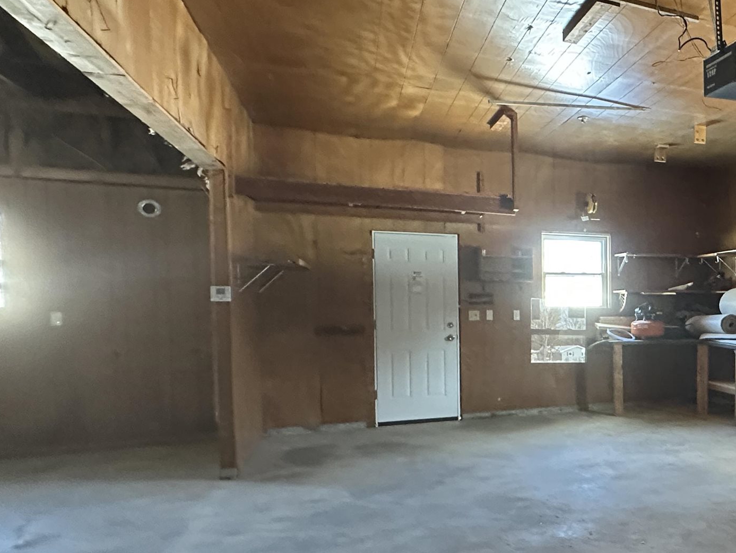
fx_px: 659
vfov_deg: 45.2
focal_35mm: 31
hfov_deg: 49.7
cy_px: 332
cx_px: 703
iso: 800
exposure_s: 1/60
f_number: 2.2
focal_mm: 2.22
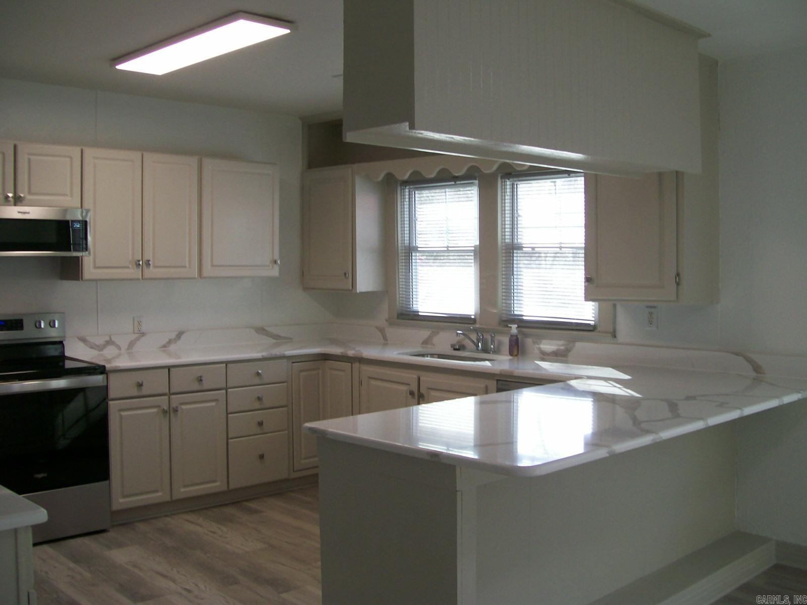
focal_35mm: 36
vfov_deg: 39.7
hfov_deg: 51.4
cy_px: 302
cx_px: 404
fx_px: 839
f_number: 2.7
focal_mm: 6
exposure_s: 1/68
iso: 80
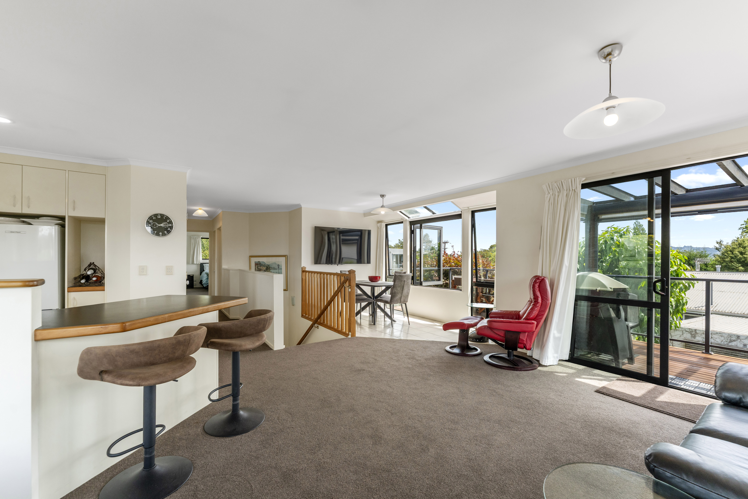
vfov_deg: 77.7
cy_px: 250
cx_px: 374
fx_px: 310
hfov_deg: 100.8
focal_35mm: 15
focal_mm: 14.9
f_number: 7.1
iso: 640
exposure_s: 1/160
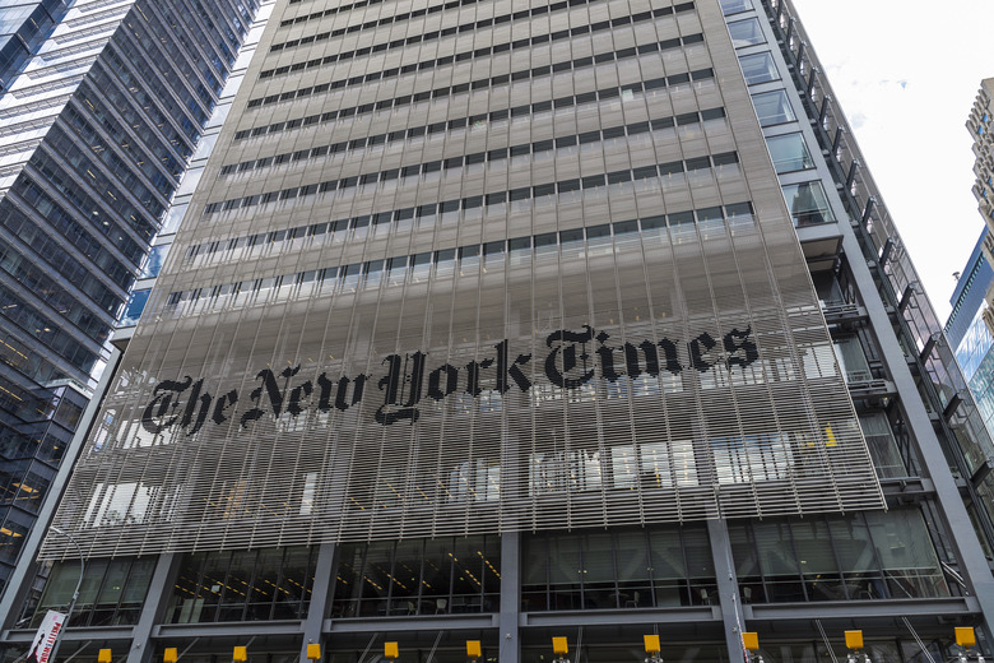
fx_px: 663
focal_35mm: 24
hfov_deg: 73.7
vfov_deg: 53.1
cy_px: 332
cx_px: 497
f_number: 5.6
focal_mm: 24
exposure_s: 1/200
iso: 100
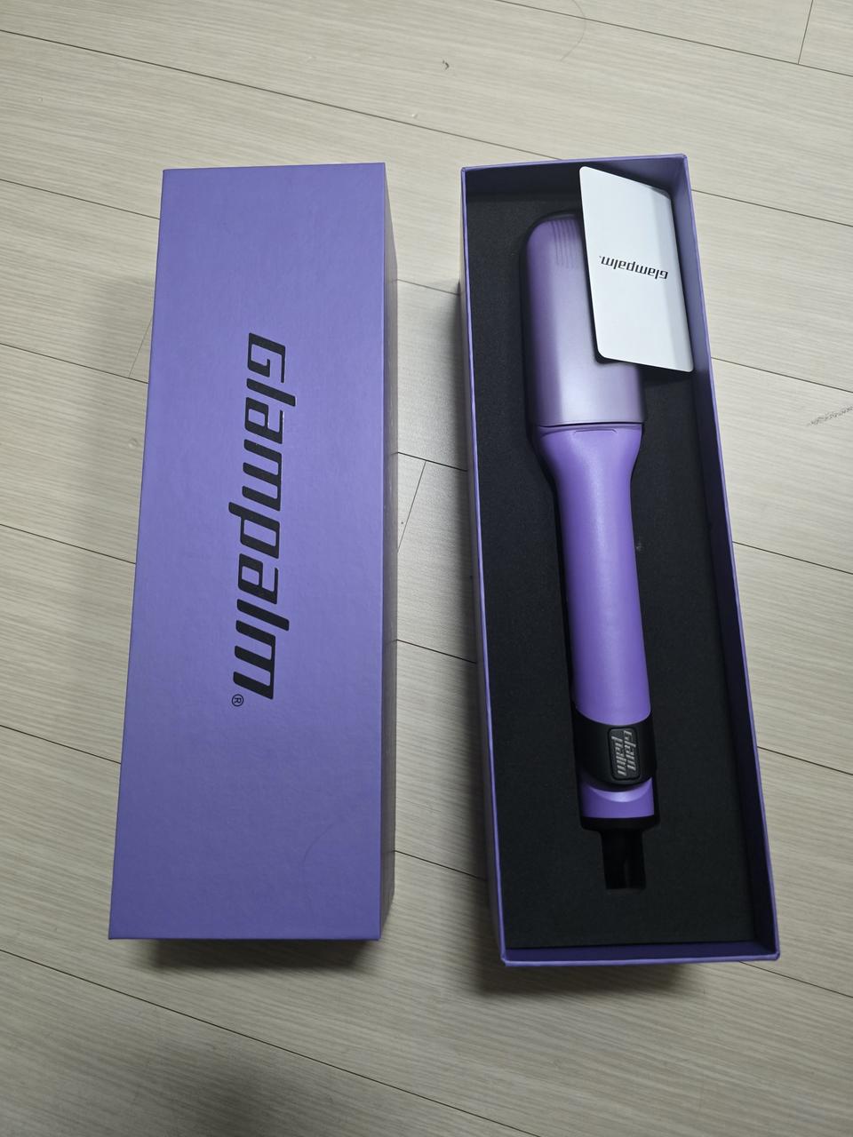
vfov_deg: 73.9
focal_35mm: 23
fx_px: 756
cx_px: 426
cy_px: 568
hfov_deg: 58.9
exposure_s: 1/120
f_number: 1.7
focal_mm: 6.3
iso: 1000
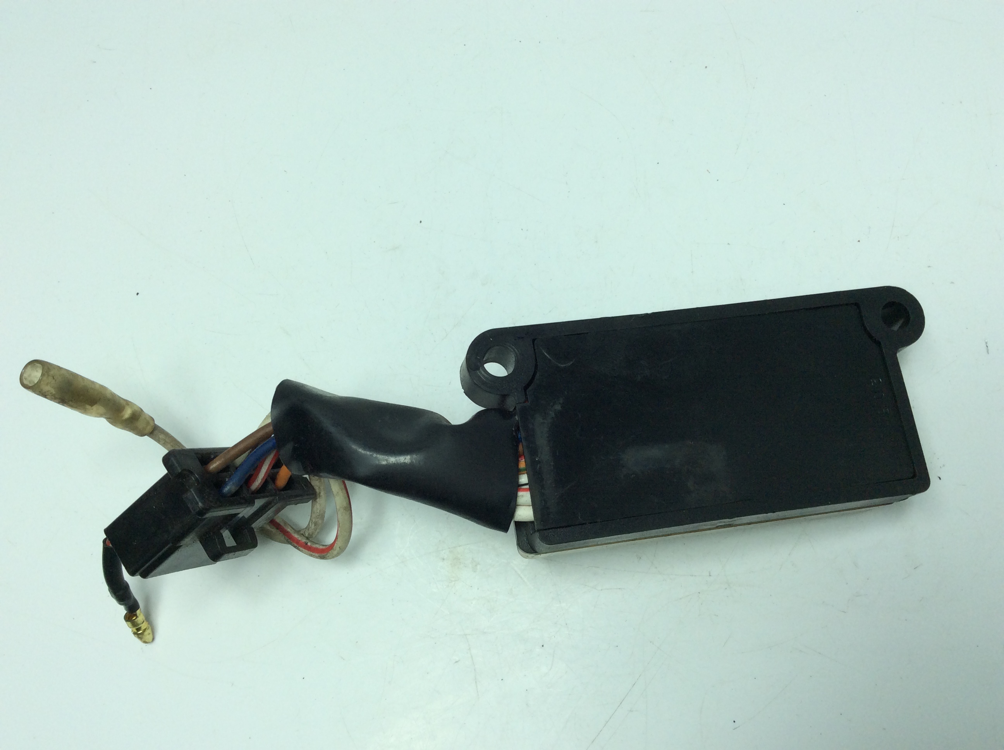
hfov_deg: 56.9
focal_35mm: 32
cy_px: 375
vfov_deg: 44.1
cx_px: 502
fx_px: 927
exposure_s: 1/489
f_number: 2.4
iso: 32
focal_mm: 3.3
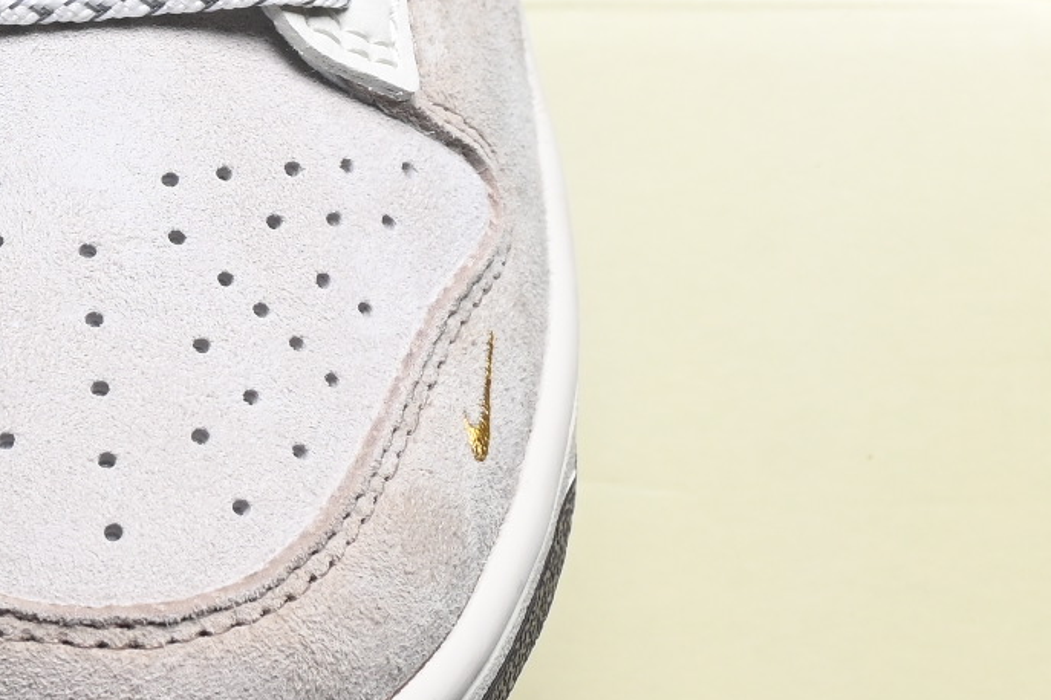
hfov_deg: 6.7
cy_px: 34
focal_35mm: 304
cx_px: -428
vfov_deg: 4.5
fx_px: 8874
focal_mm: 50
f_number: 7.1
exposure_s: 1/60
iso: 160
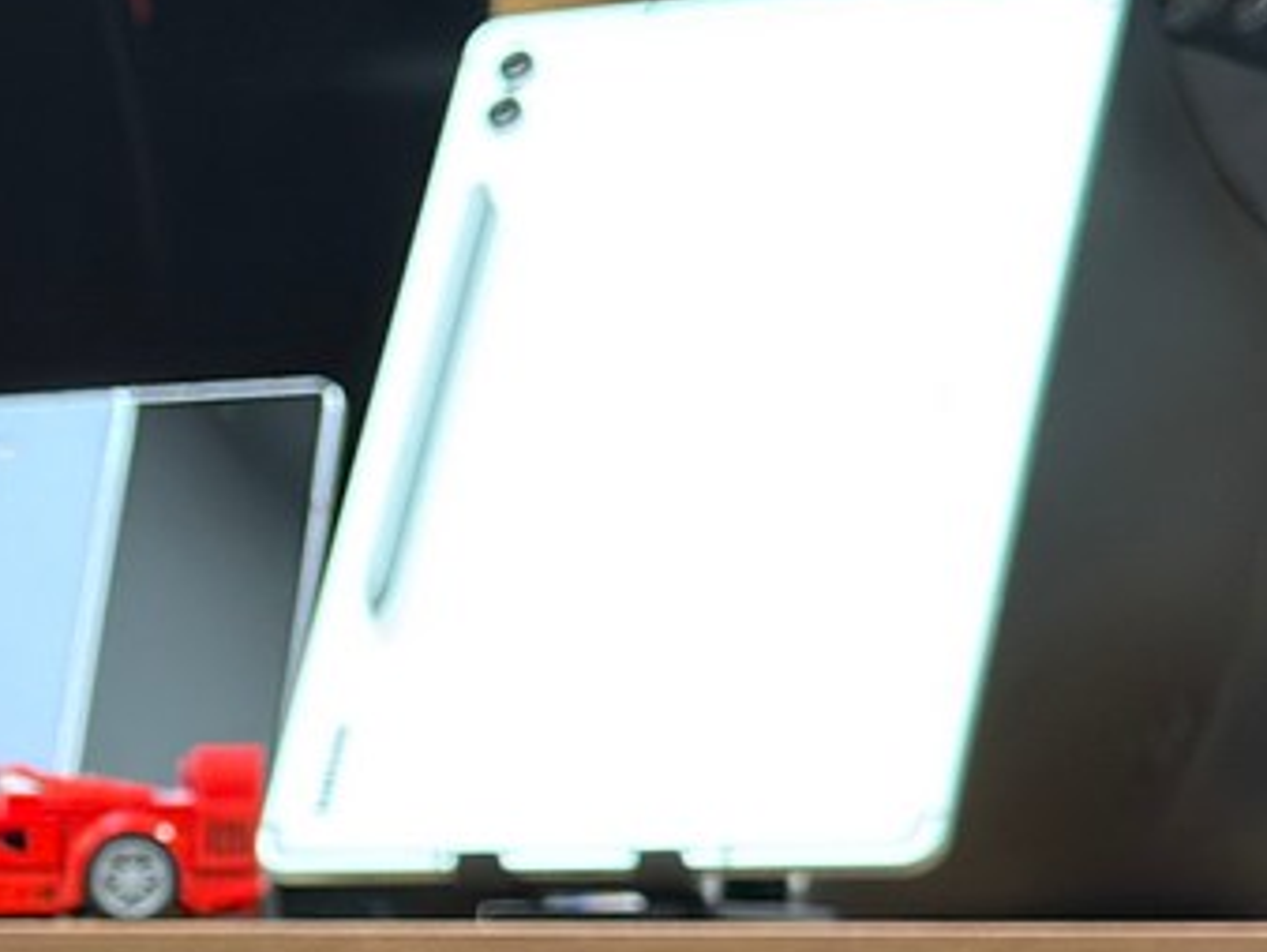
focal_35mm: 142
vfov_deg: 10.2
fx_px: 5201
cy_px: 1274
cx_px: -165
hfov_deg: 13.6
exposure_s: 1/33
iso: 400
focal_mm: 6.76
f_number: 1.78
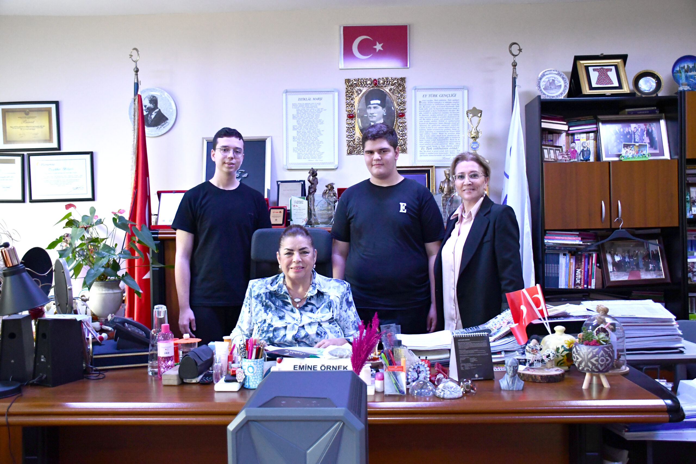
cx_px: 348
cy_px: 232
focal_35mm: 34
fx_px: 657
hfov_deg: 55.8
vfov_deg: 38.9
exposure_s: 1/125
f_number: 3.8
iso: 2800
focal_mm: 23
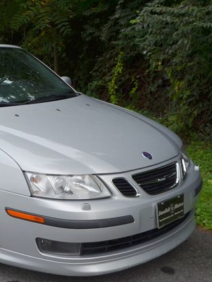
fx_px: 465
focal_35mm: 57
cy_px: 142
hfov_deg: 24.5
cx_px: 1
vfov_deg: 33.8
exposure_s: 1/250
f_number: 8
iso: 180
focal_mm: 26
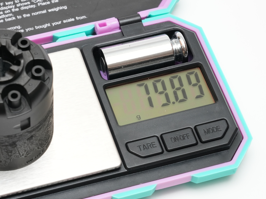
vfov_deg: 10.4
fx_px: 1099
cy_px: 125
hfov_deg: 13.7
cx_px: 61
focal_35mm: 143
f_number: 18
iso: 1250
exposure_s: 1/60
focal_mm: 95
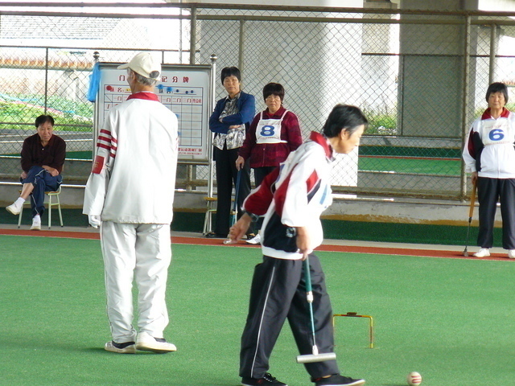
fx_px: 2499
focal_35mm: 168
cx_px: 258
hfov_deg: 11.8
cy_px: 193
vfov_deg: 8.8
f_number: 3.3
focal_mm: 28
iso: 200
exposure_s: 1/100
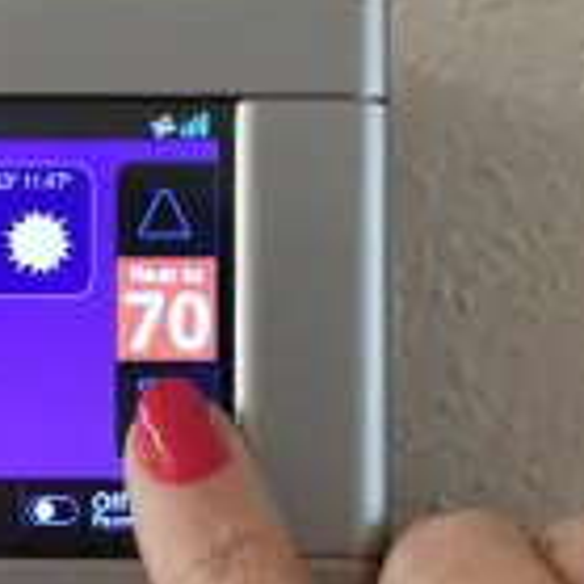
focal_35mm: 184
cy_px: 420
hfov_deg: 9.4
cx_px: -118
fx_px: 3512
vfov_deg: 9.5
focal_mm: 40
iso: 2000
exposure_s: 1/50
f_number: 4.5
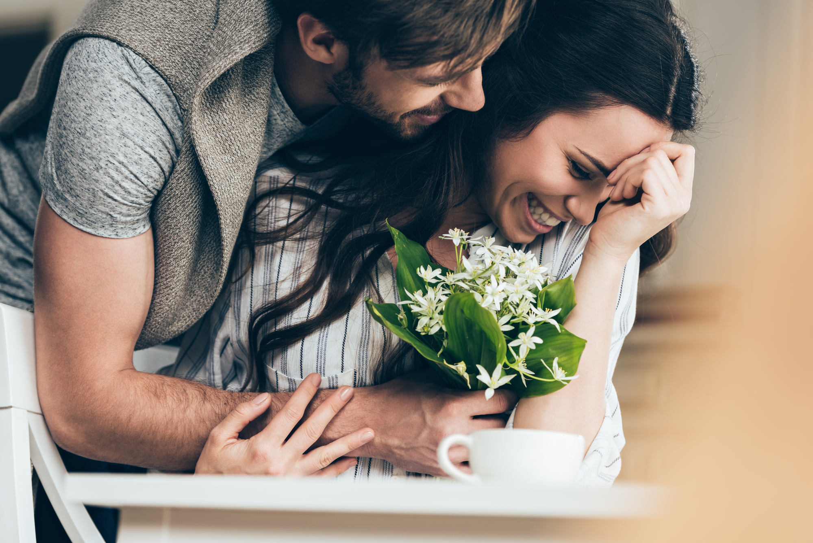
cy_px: 272
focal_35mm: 105
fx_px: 2372
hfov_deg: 19.4
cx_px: 406
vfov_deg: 13.1
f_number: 4
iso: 100
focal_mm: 105
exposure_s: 1/160
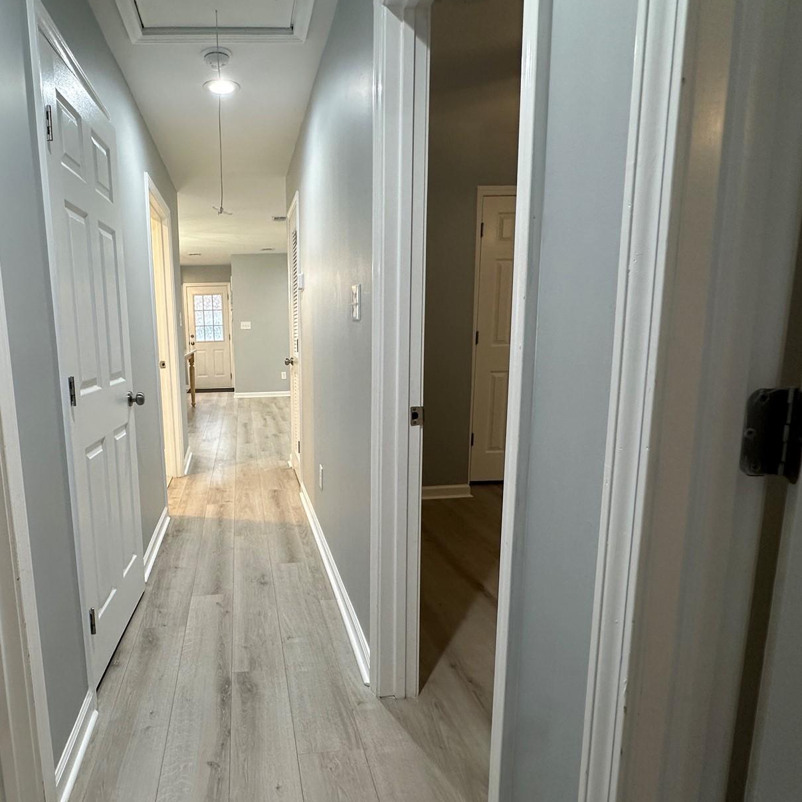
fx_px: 550
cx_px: 265
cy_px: 421
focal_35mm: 21
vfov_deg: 72.1
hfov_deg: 70.0
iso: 160
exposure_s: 1/60
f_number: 2.2
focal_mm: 2.22
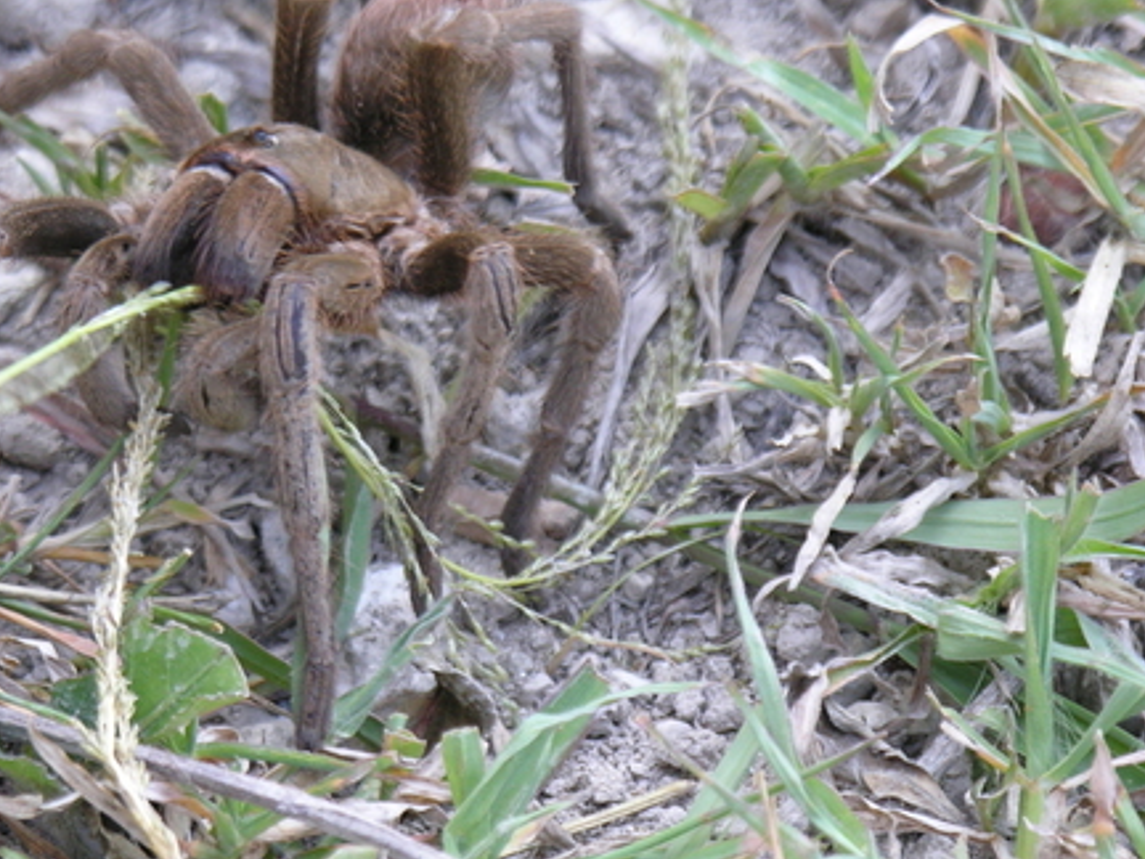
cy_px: 301
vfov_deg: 4.4
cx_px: 297
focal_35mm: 339
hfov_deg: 5.8
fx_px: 11213
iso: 100
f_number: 4.2
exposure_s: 1/45
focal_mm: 53.3
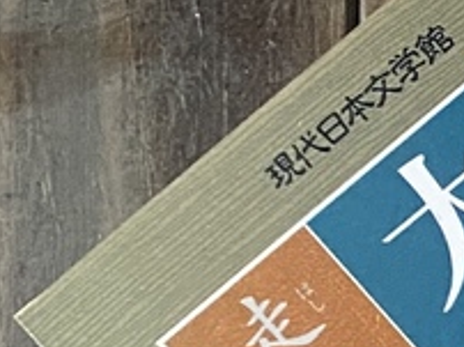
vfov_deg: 9.0
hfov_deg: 9.4
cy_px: 161
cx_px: 1410
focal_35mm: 165
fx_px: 2209
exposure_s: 1/30
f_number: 1.8
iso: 640
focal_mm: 4.25
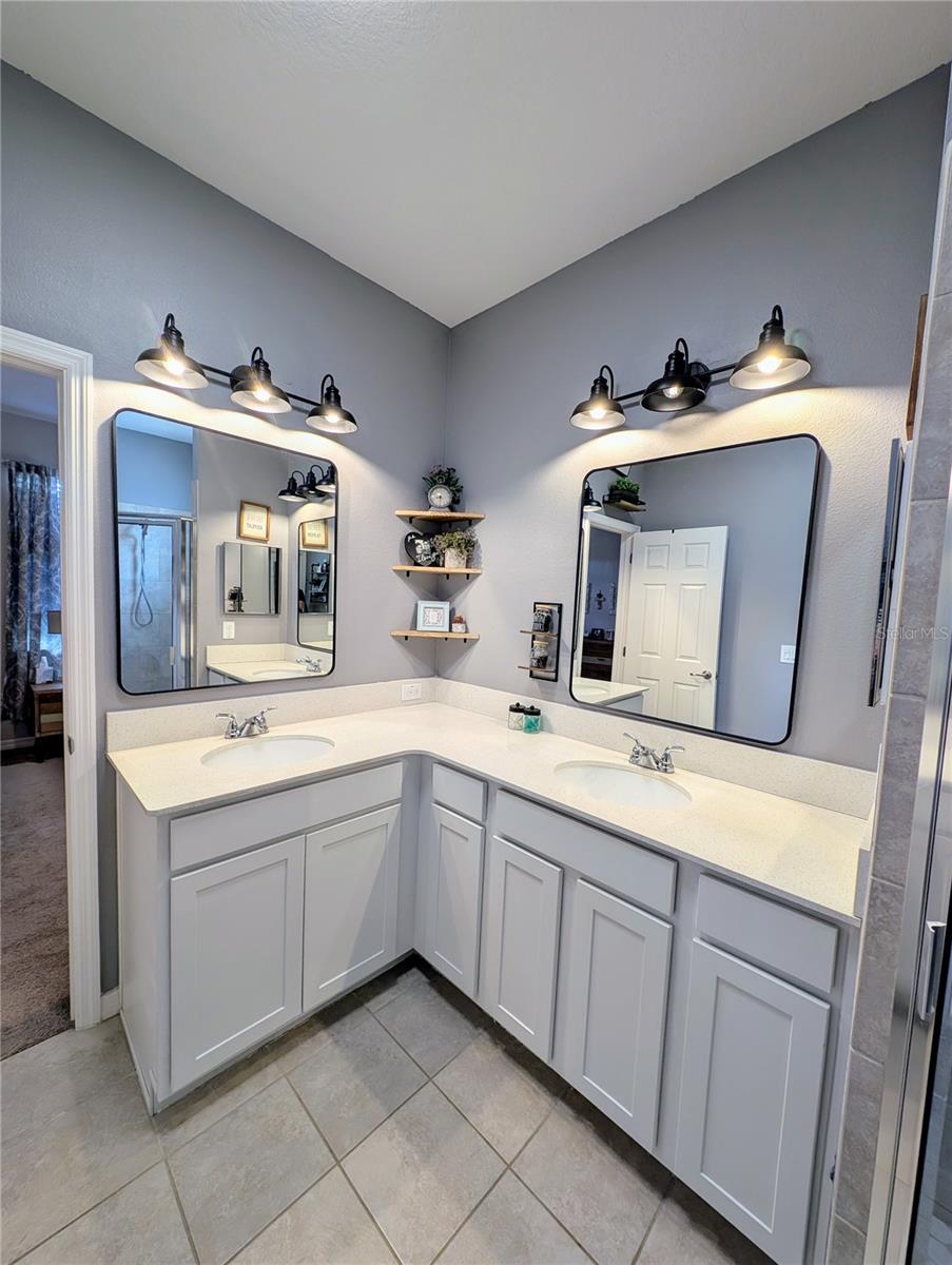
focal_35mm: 12
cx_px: 476
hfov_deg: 94.6
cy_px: 632
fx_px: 439
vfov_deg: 110.5
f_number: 1.95
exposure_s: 1/30
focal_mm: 2.23
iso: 40
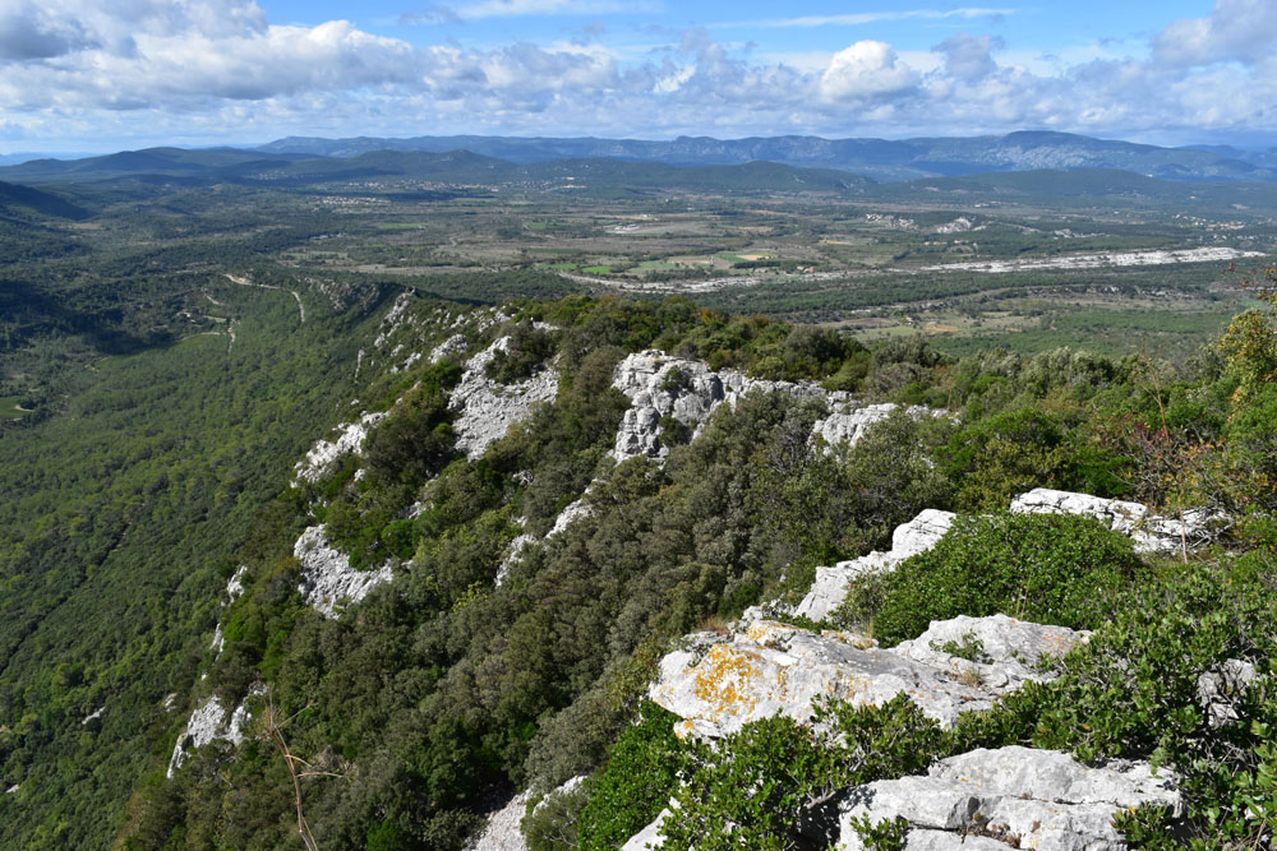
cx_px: 638
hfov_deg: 67.4
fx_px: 958
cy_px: 426
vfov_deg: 47.9
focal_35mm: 27
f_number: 14
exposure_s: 1/400
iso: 400
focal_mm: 18
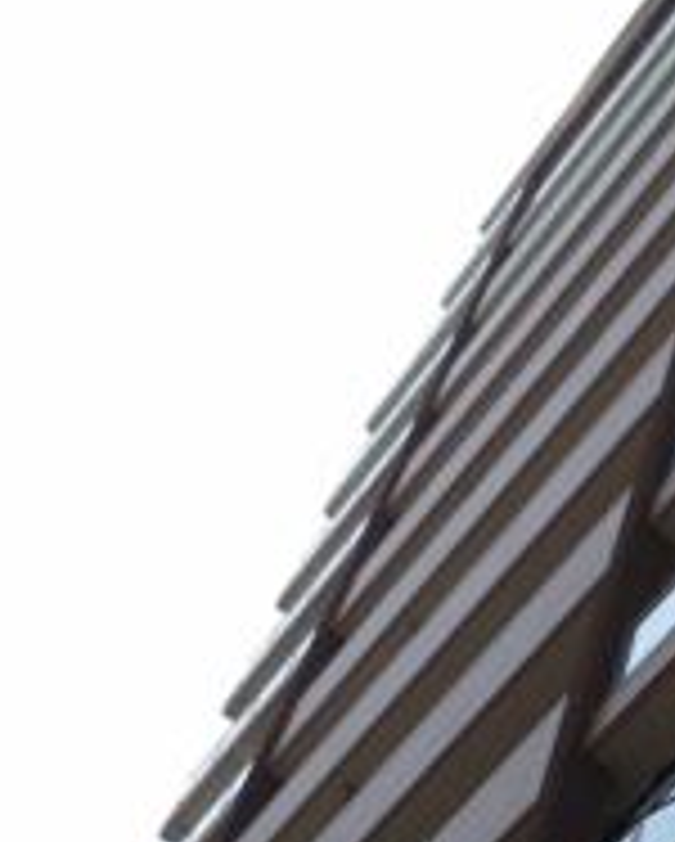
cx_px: 922
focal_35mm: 90
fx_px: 2244
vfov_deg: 20.5
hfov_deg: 16.1
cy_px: 874
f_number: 2.4
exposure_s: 1/1000
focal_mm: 2.87
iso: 71
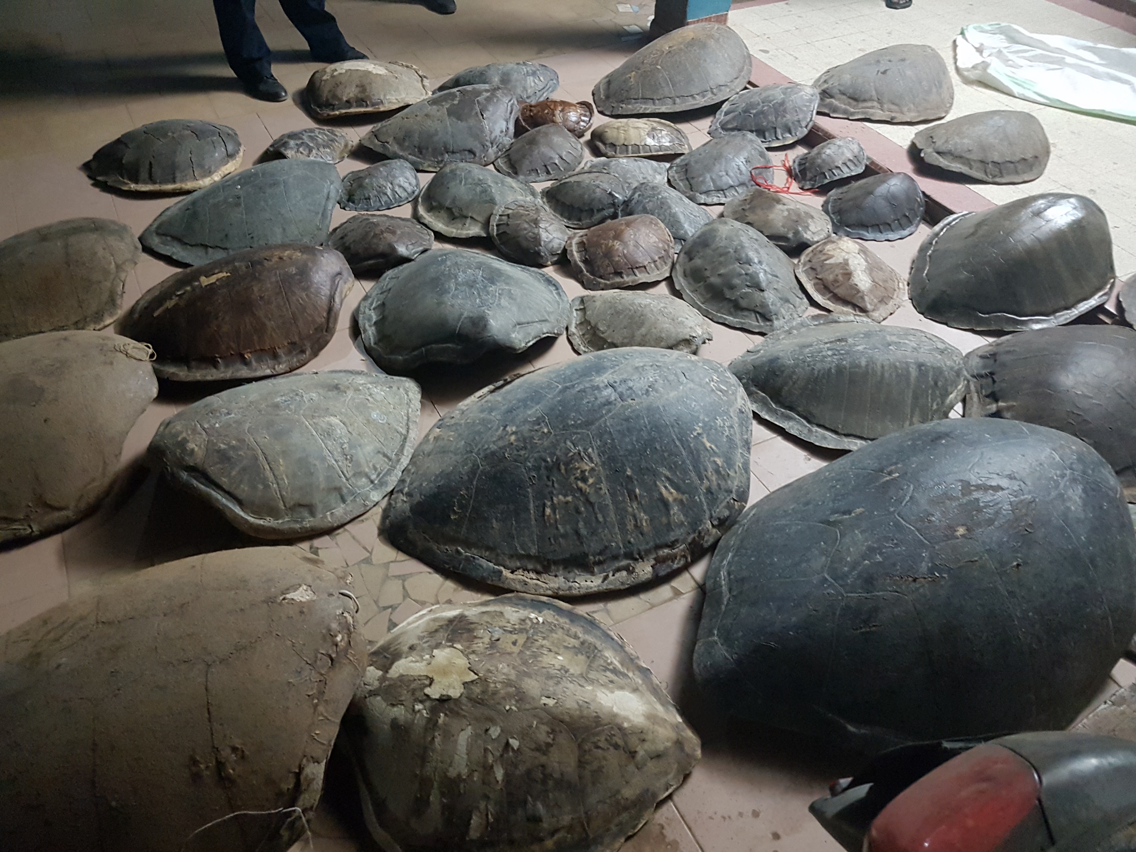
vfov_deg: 53.1
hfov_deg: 67.3
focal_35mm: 26
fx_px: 853
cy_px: 426
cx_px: 568
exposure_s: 1/10
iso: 400
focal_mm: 4.2
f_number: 1.7
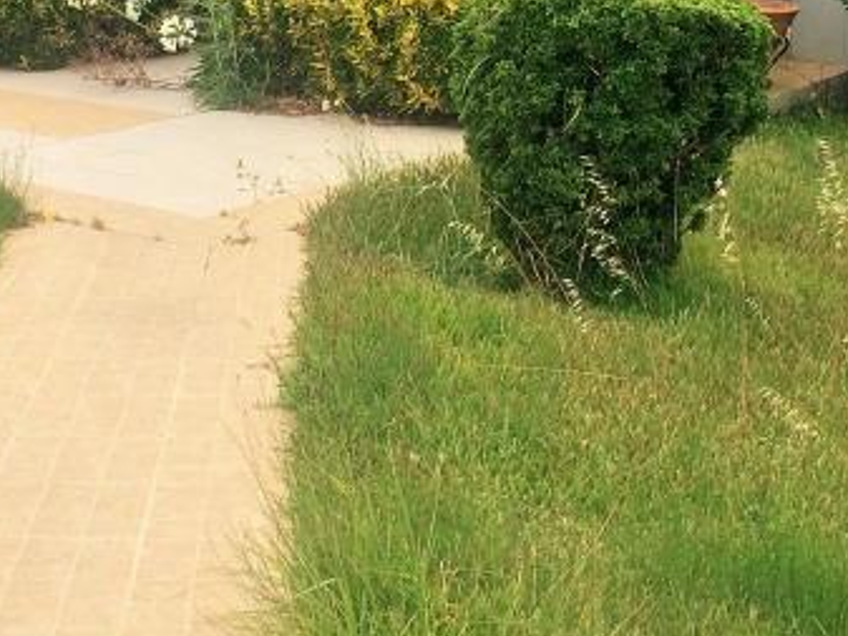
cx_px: 458
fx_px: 2157
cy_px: -166
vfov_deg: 16.0
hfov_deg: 22.2
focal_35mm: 88
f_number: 2.2
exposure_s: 1/221
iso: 32
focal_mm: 4.15
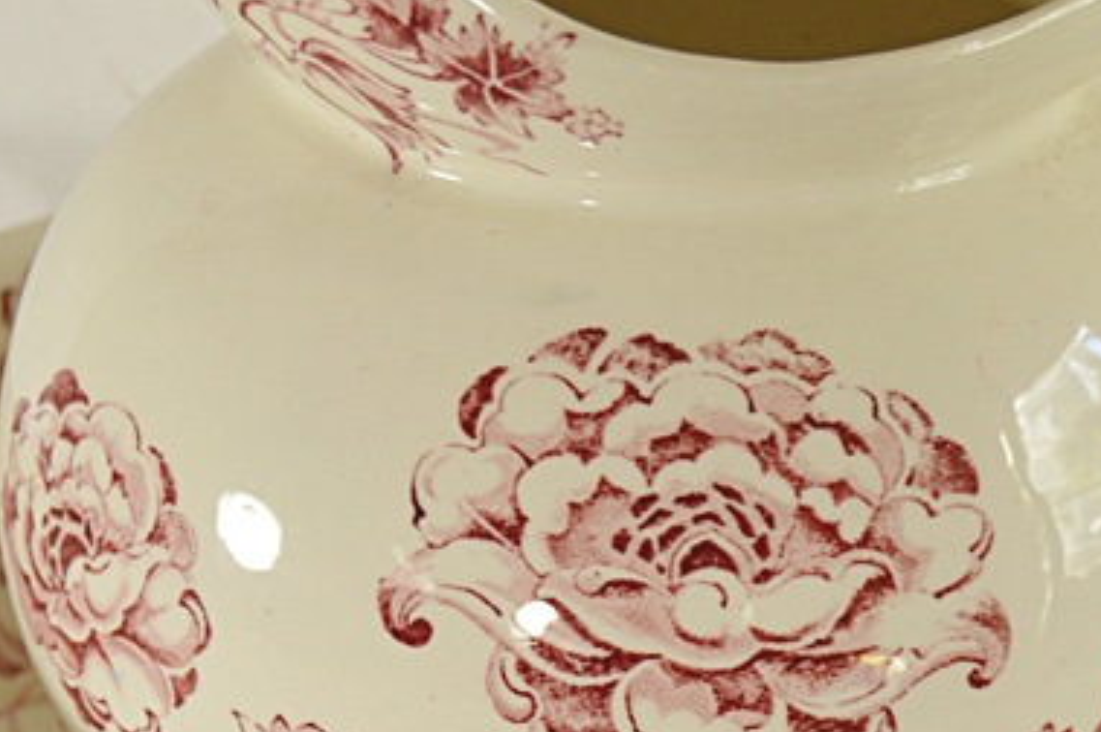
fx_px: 2903
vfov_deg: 14.3
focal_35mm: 95
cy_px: 495
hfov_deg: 21.5
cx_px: 636
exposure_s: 1/60
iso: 400
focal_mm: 24
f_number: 4
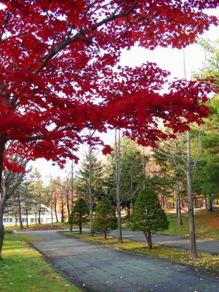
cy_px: 151
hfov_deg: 34.3
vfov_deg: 44.8
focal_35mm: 42
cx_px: 115
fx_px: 354
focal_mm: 6.3
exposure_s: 1/37.5
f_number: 3.5
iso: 50
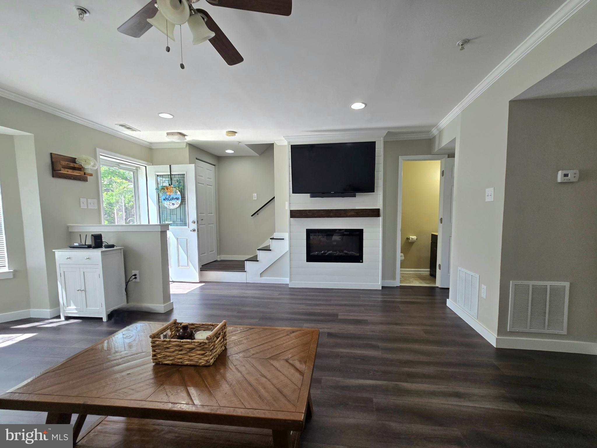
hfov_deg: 106.2
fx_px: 224
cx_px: 298
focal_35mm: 13
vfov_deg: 89.9
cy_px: 224
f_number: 2.2
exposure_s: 1/120
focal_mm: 2.2
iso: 64
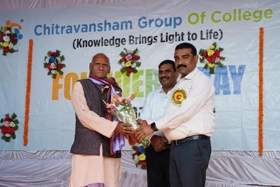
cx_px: 148
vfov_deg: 22.9
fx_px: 459
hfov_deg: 33.9
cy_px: 121
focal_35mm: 59
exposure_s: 1/160
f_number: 6.3
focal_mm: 42
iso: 250
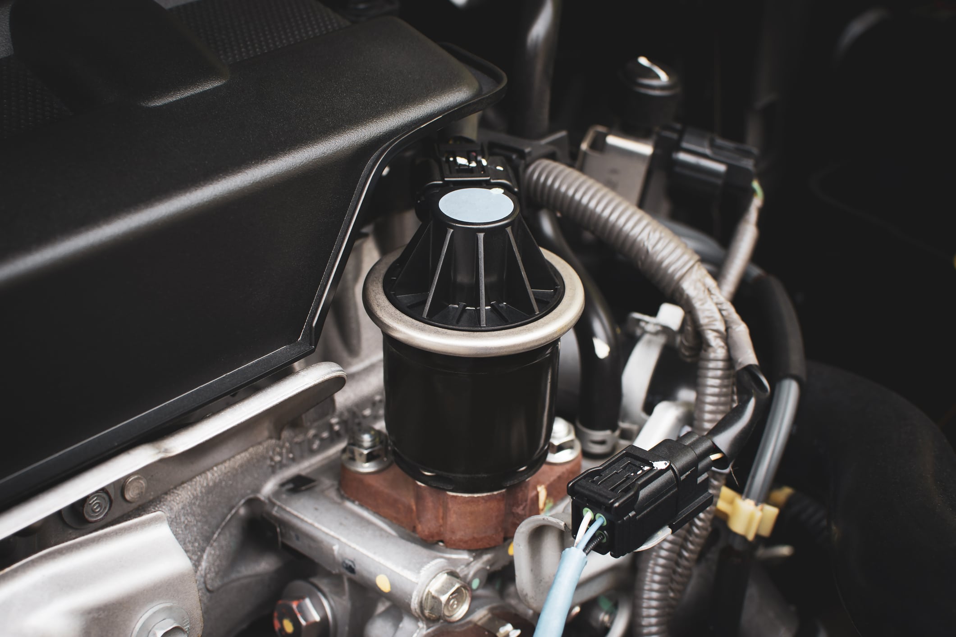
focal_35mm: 52
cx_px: 478
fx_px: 1394
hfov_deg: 37.9
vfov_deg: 25.8
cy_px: 318
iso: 100
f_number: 4.5
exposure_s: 1/80
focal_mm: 35
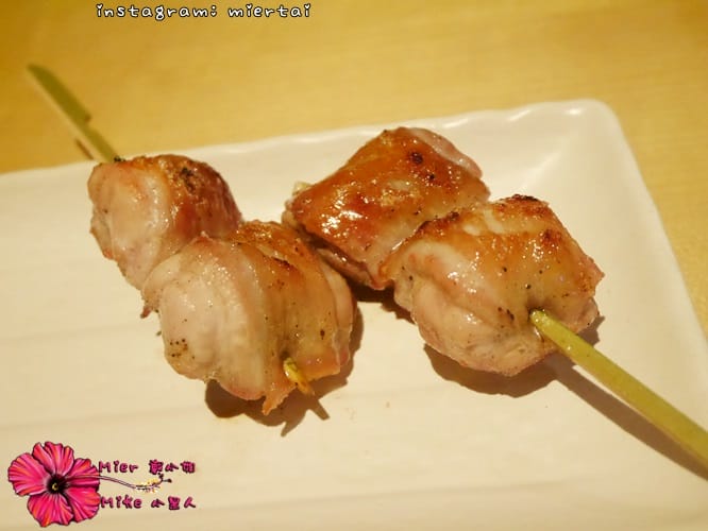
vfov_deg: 37.7
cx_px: 354
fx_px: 777
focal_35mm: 38
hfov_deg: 49.0
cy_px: 266
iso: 6400
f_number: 4.3
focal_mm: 19
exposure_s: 1/40
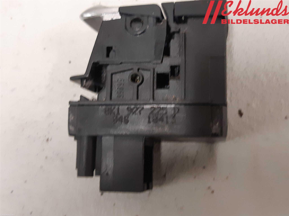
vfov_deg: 53.1
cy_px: 108
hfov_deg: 67.3
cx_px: 144
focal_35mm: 26
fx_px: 217
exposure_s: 1/33
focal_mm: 3.93
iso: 200
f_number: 1.7
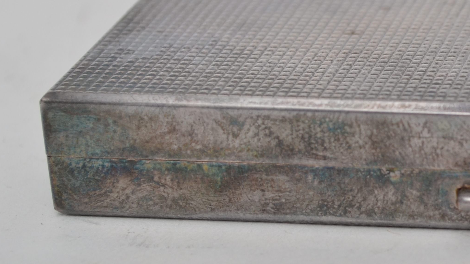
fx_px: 2268
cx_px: 566
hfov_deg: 11.6
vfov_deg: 6.7
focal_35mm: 182
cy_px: 66
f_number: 8
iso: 250
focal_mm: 48
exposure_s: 1/125
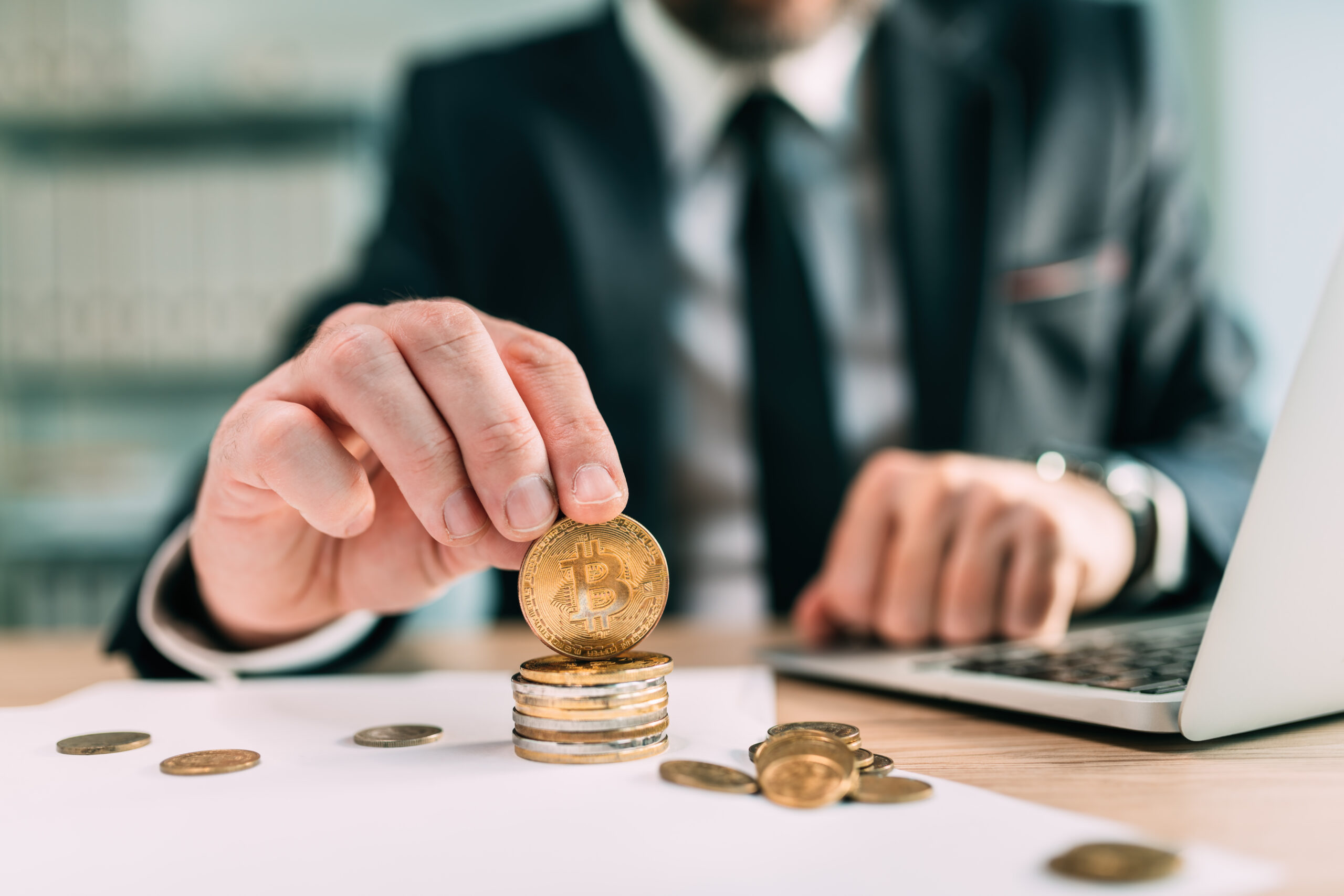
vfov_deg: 37.9
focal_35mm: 35
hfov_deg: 54.4
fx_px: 1307
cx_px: 672
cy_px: 448
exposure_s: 1/80
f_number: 2
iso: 100
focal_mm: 35
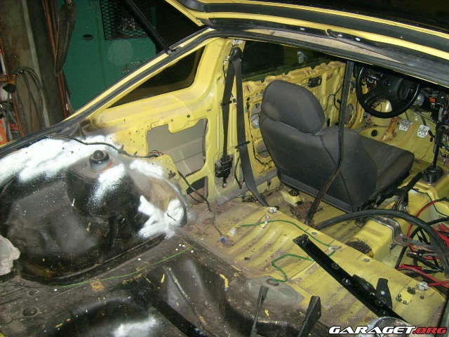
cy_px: 168
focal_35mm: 35
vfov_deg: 40.7
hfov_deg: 52.6
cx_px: 224
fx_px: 454
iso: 100
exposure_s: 1/60
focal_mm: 5.95
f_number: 2.8
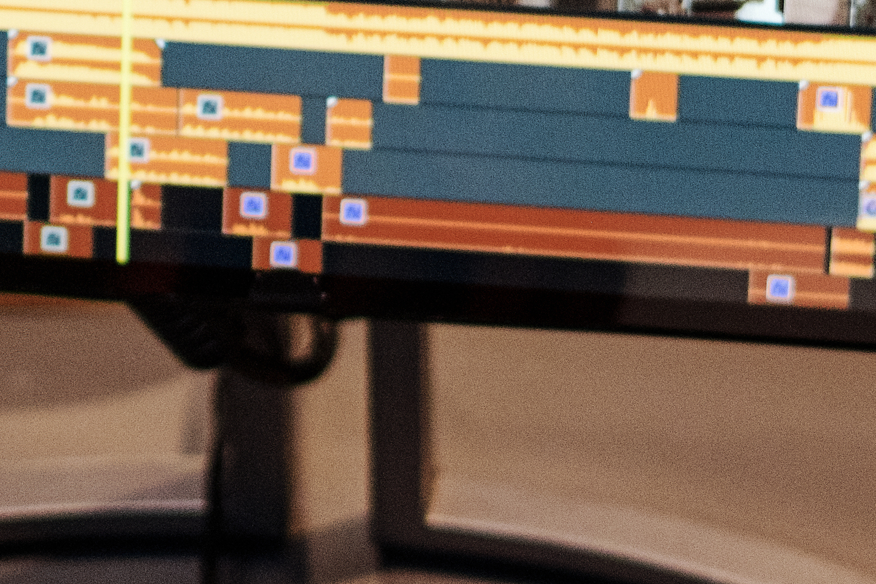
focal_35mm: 336
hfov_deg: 6.1
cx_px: -299
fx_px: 8175
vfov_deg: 4.1
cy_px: -21
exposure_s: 1/125
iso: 800
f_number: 2.5
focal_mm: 58
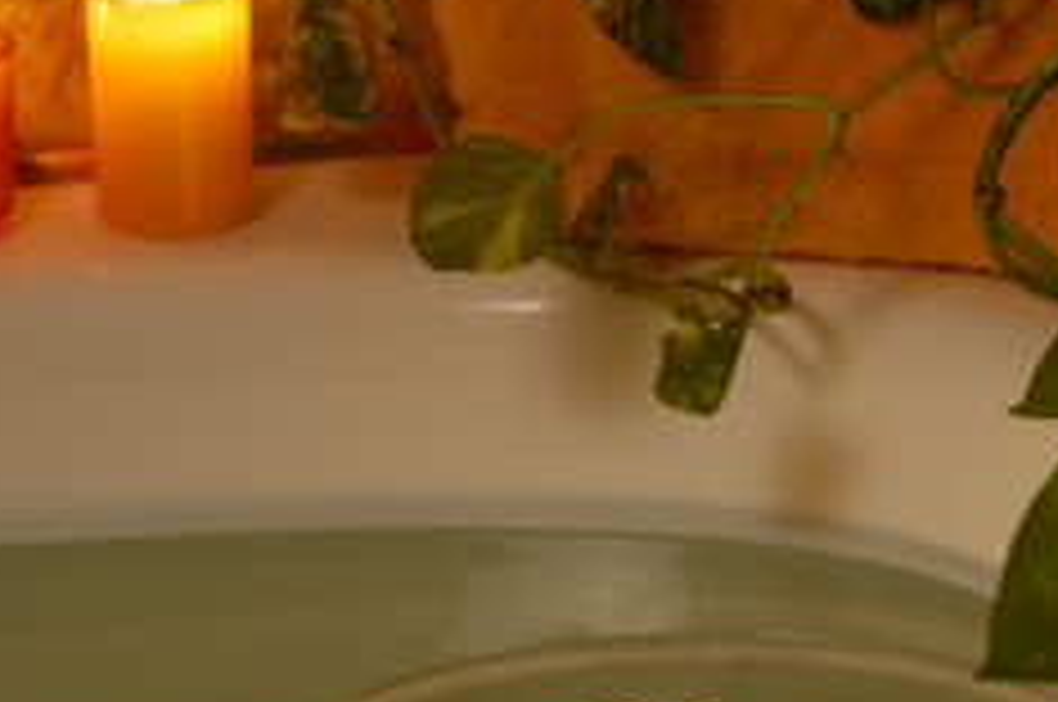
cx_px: 416
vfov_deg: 4.8
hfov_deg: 7.2
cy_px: 531
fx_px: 8361
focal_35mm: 285
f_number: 4
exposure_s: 1/8
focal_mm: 105
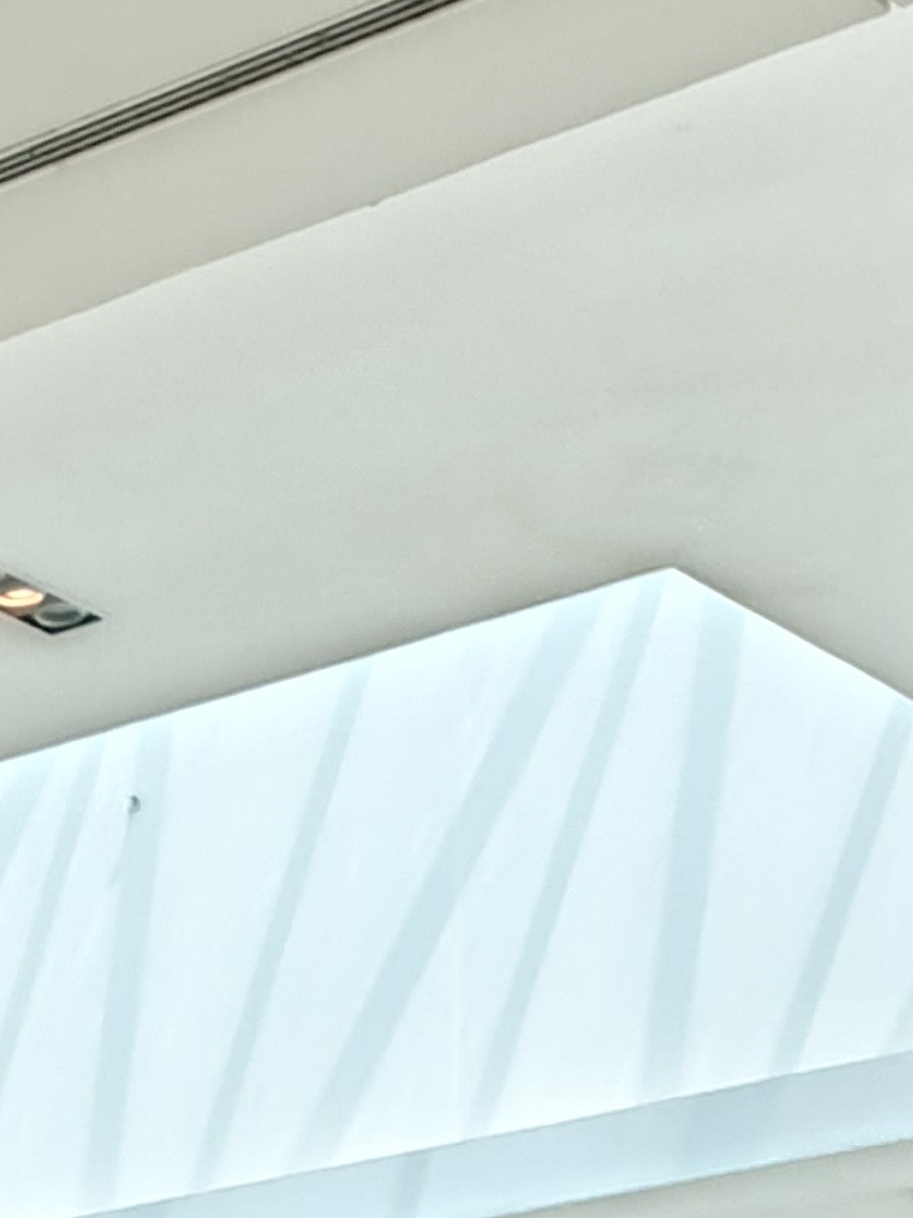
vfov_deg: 12.8
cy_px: 2656
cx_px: -1136
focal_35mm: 128
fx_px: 4503
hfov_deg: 10.3
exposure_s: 1/50
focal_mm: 4.3
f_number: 2.4
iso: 50
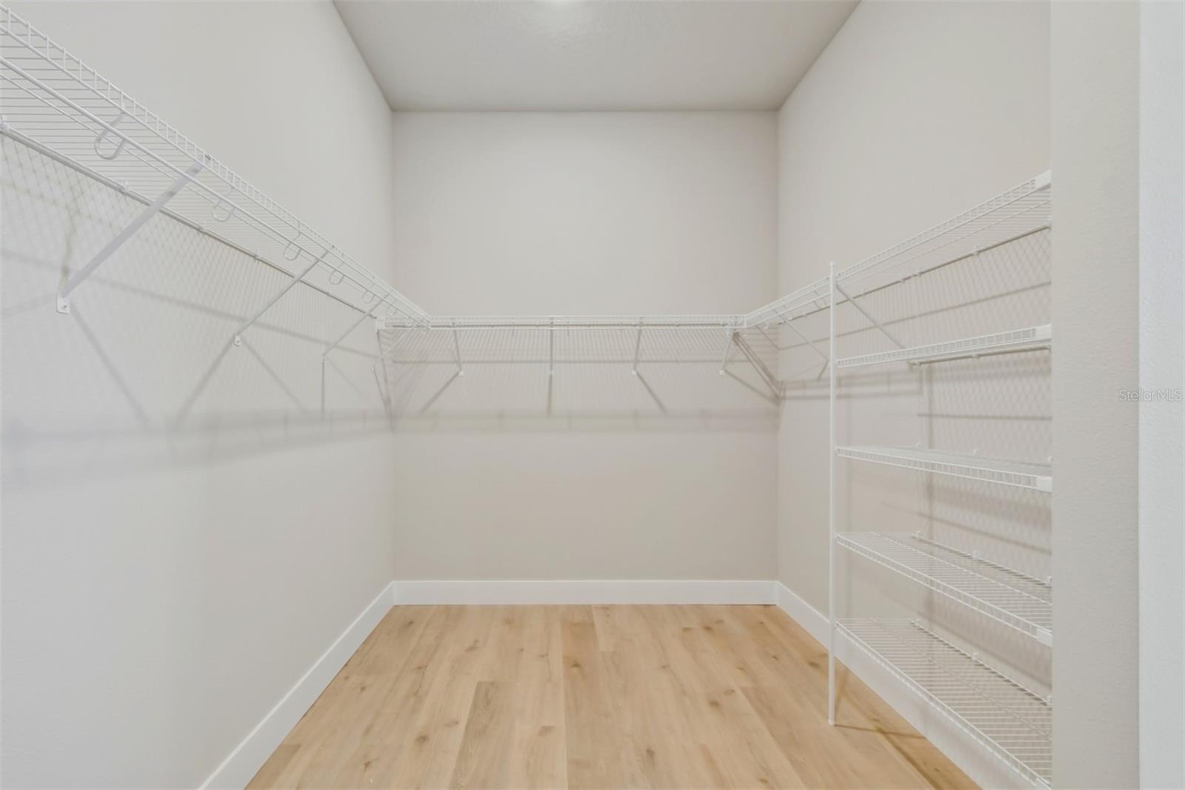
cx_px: 592
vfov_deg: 77.3
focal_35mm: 15
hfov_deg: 100.4
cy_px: 395
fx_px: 494
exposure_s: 1/4
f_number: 7.1
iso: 100
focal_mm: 10
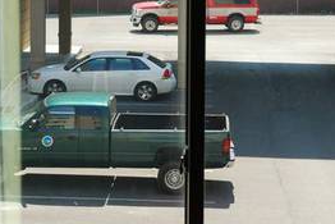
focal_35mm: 108
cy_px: -9
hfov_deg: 18.8
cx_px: 237
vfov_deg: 12.5
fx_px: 1009
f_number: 5.6
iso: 100
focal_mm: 27
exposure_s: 1/125
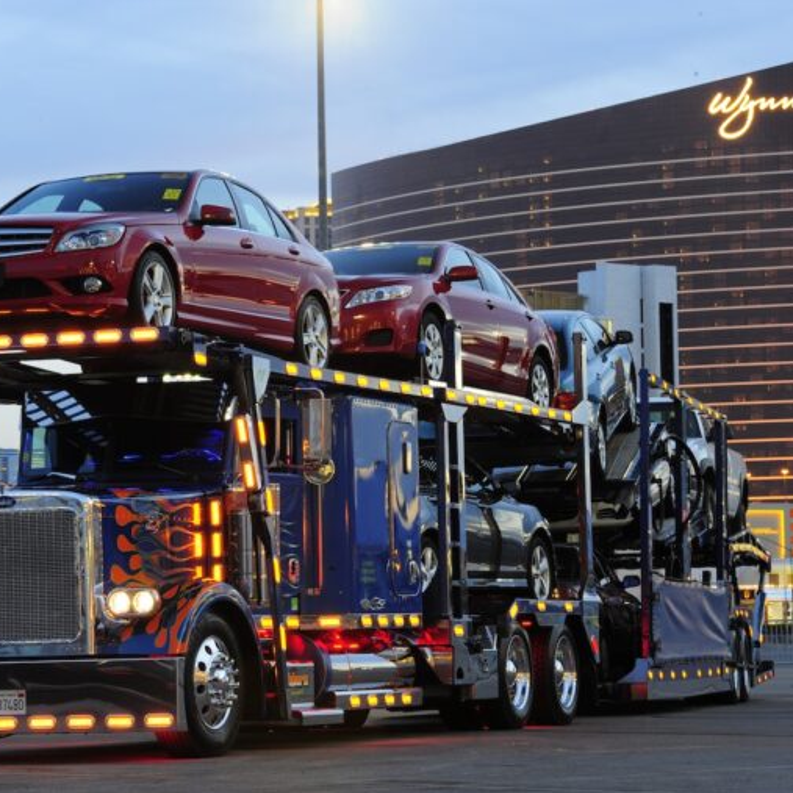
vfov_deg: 12.9
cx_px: 302
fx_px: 3499
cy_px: 396
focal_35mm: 135
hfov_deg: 12.9
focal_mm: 105
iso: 200
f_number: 16
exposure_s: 3
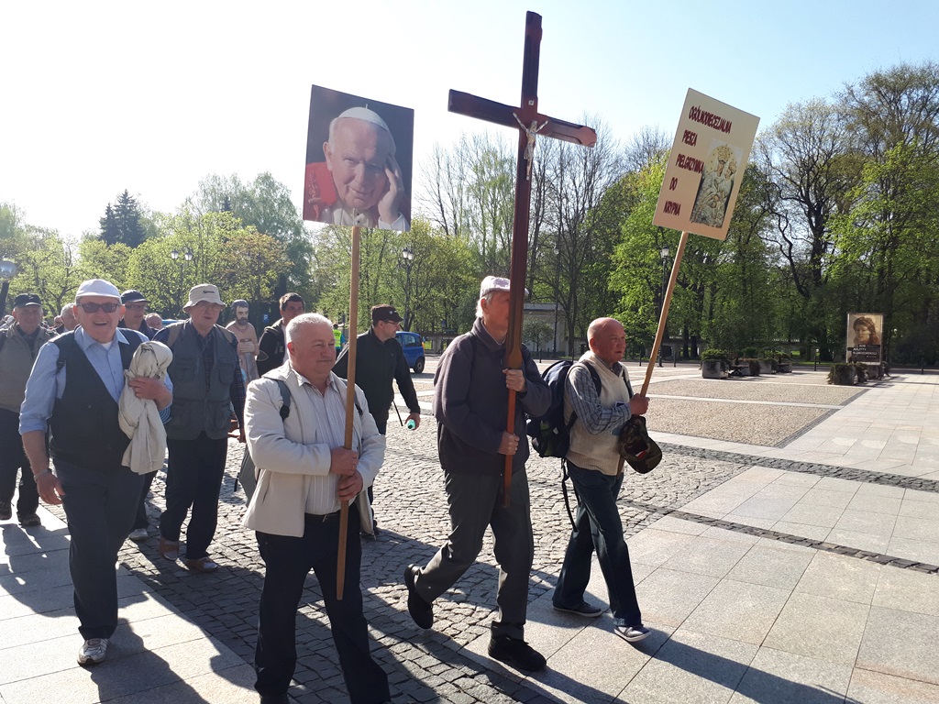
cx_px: 470
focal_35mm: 27
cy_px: 352
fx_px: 732
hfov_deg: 65.3
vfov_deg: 51.4
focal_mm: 3.6
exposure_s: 1/855
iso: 40
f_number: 1.9
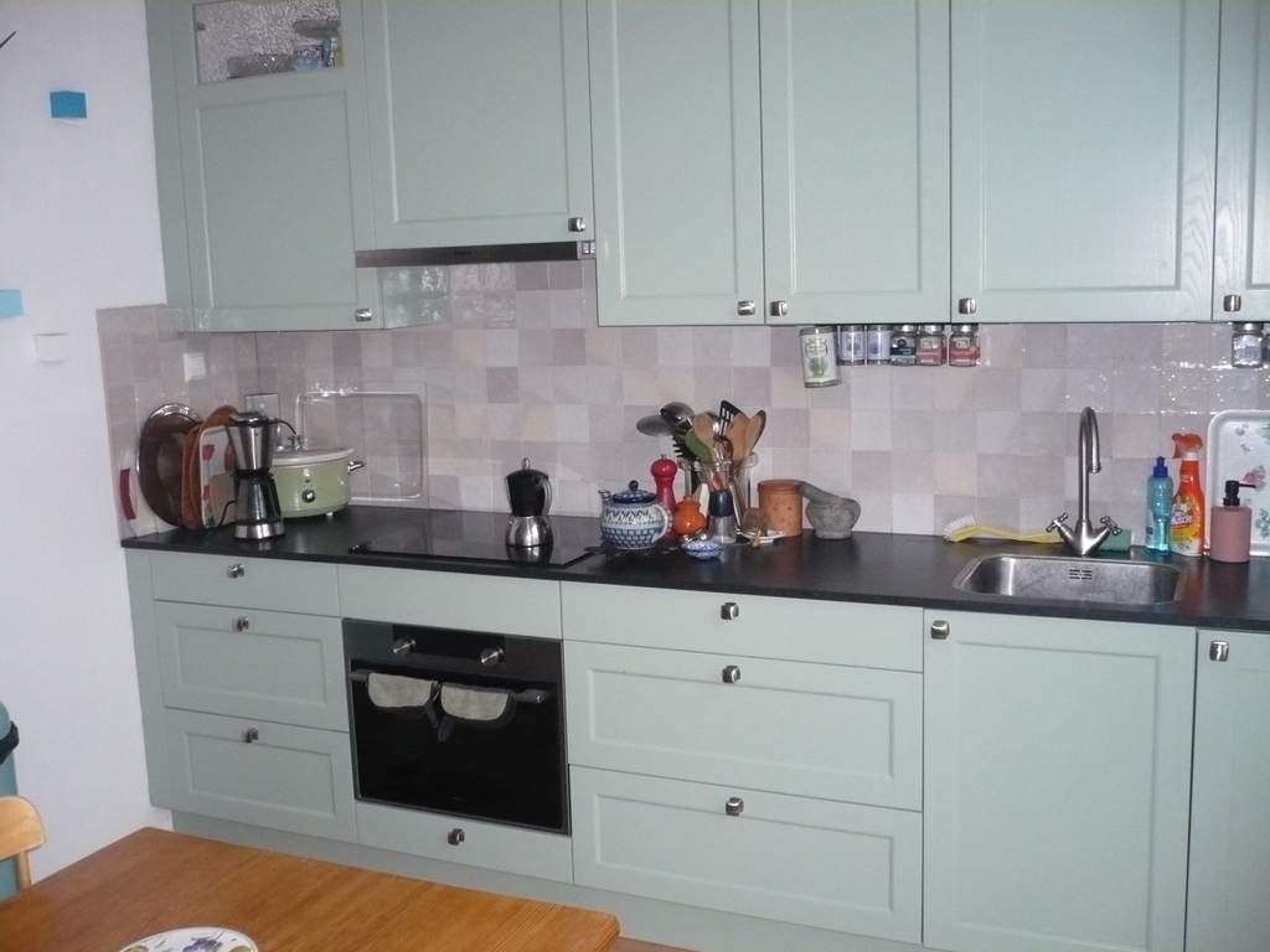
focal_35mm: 35
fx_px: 1284
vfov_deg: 40.7
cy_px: 476
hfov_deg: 52.6
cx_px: 635
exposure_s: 1/30
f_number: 2.8
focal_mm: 5.8
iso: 320
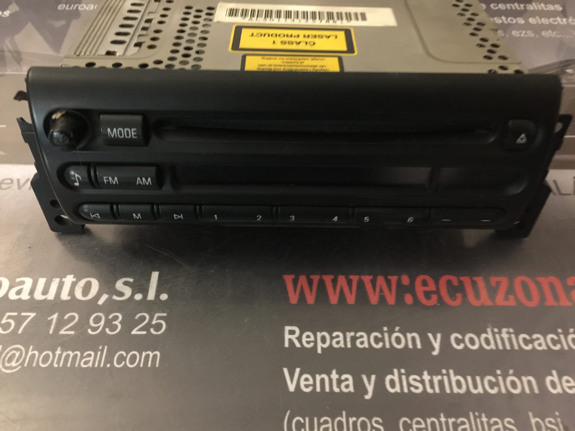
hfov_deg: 61.7
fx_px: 482
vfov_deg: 48.2
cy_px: 216
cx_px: 288
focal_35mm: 29
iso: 125
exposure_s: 1/4
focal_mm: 4.15
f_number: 2.2
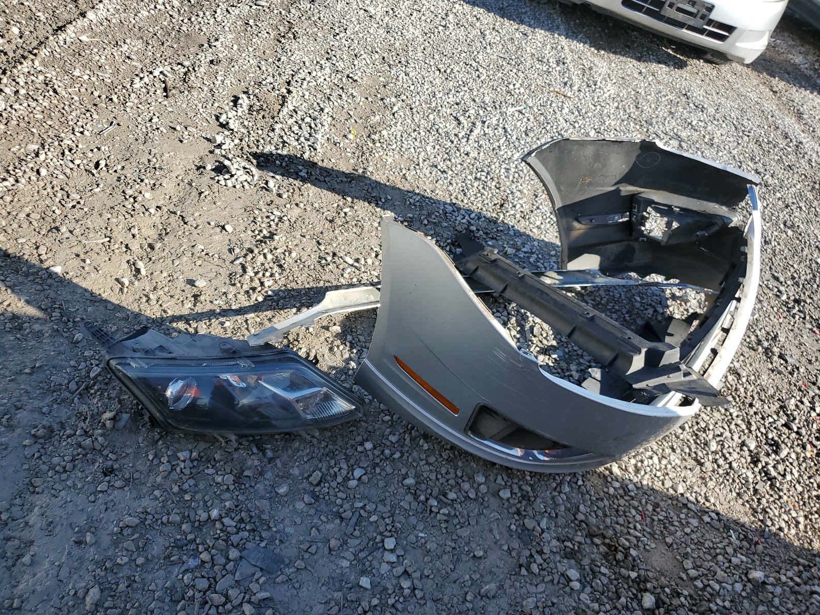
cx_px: 410
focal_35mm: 26
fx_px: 616
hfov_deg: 67.3
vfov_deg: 53.1
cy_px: 308
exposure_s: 1/1250
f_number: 1.5
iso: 50
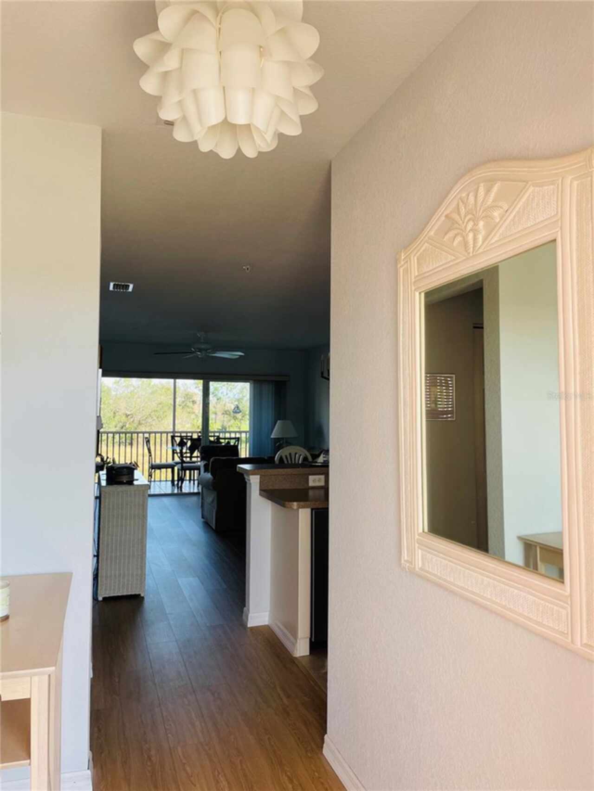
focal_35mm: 26
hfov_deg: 53.1
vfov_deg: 67.3
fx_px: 595
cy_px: 396
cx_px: 297
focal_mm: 4.2
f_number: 1.6
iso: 32
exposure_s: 1/171
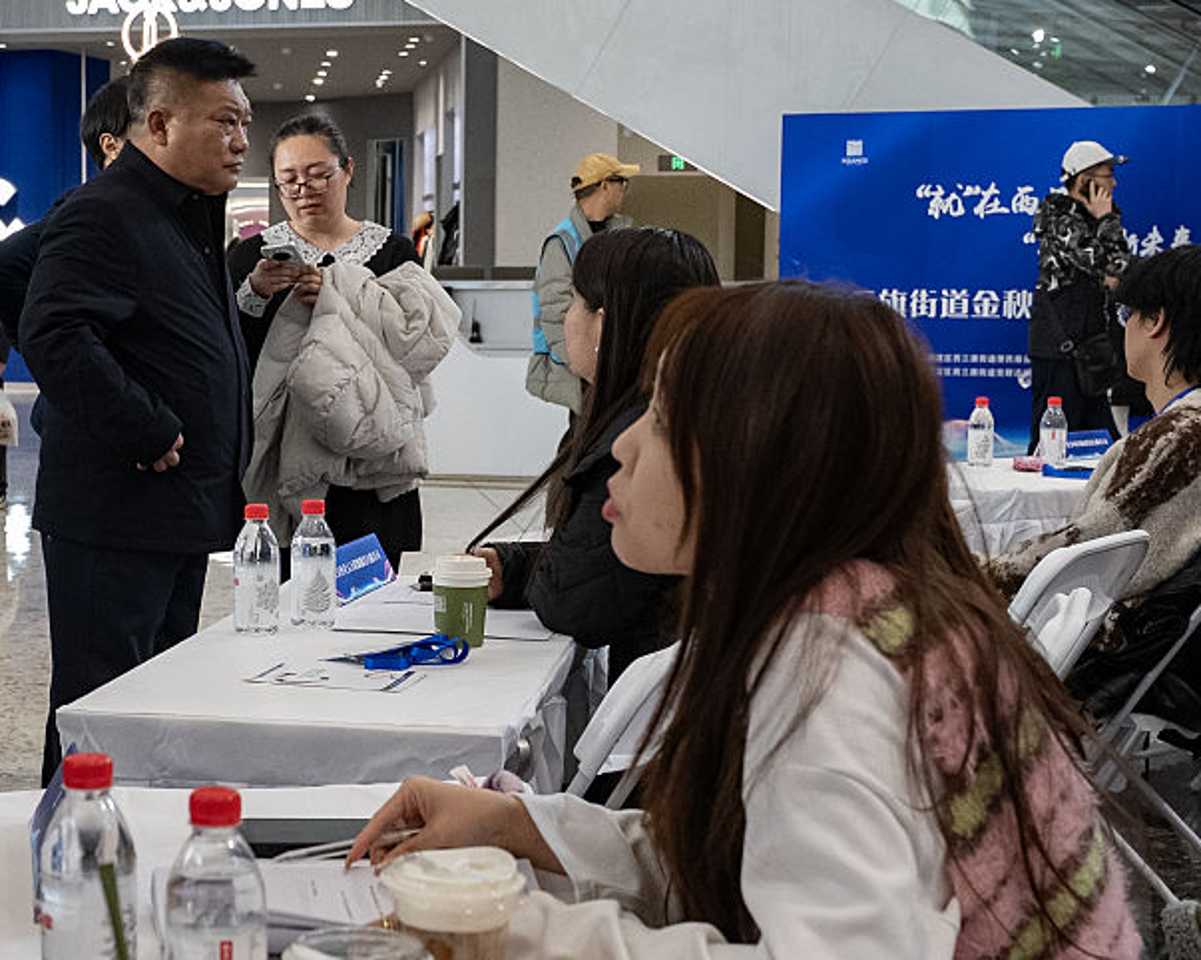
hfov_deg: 31.2
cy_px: 454
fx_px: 2096
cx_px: 251
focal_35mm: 59
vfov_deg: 25.8
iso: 8000
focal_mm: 37
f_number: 6.3
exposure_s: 1/400
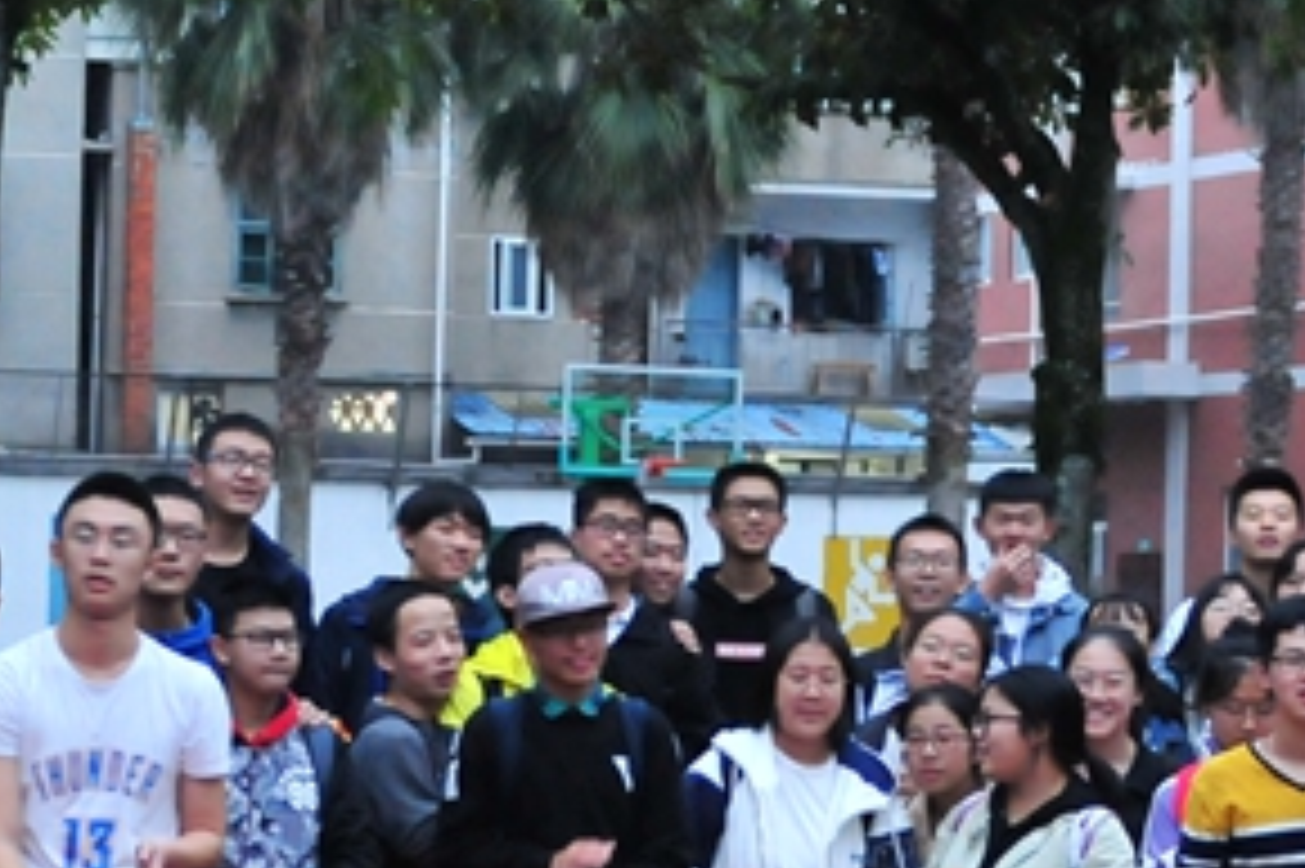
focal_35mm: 127
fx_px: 4601
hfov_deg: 15.8
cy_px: 549
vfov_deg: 10.8
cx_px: -9
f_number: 2.8
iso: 1250
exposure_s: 1/50
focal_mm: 24
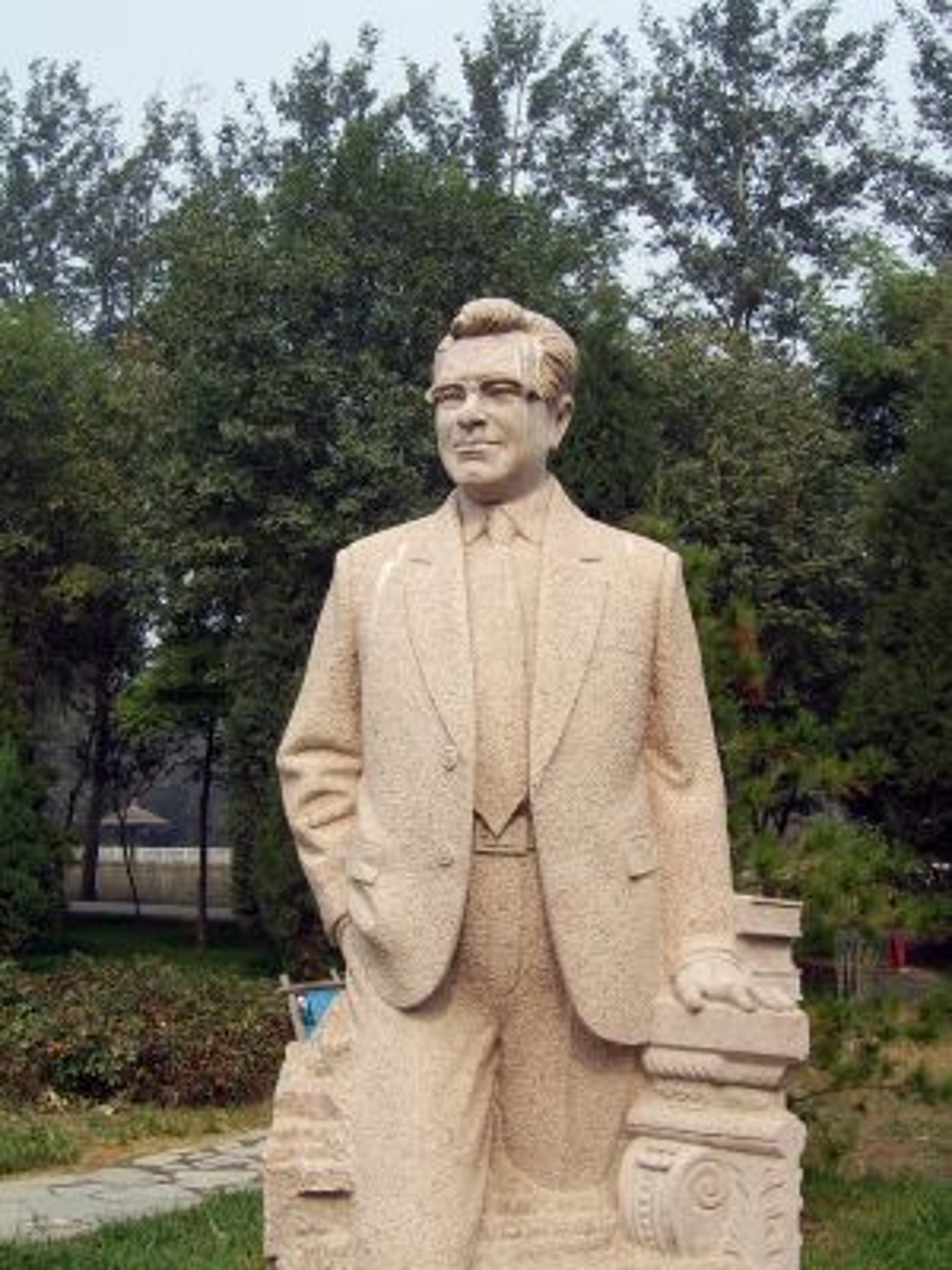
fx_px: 1797
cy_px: 635
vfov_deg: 38.9
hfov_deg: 29.7
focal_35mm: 49
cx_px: 476
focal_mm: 10
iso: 50
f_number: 5.7
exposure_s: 1/250
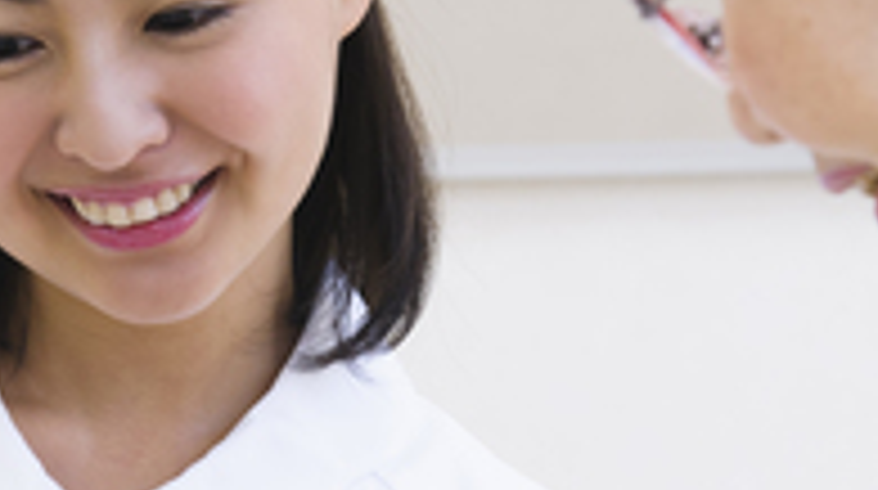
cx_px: 518
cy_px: 391
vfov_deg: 6.7
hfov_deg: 12.0
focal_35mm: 179
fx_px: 4161
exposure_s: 1/60
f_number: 4.5
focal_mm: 52
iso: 250
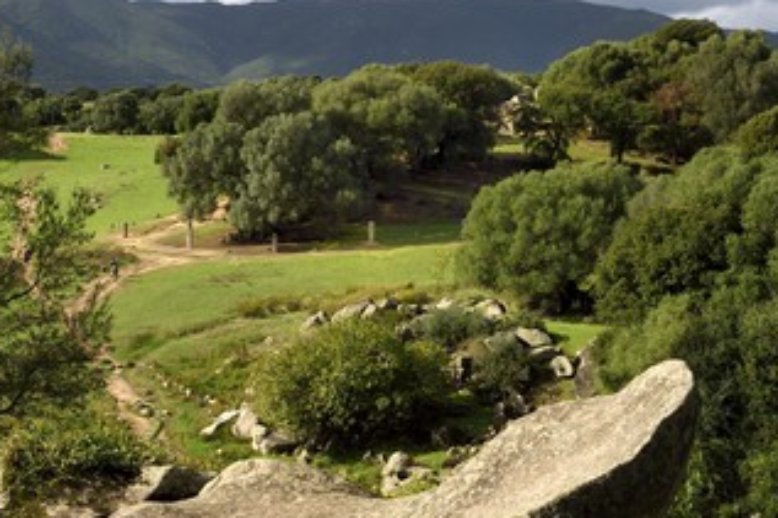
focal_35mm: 53
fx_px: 1145
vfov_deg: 25.5
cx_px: 282
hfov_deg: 37.3
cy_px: 280
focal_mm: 40
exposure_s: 1/200
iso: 250
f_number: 16
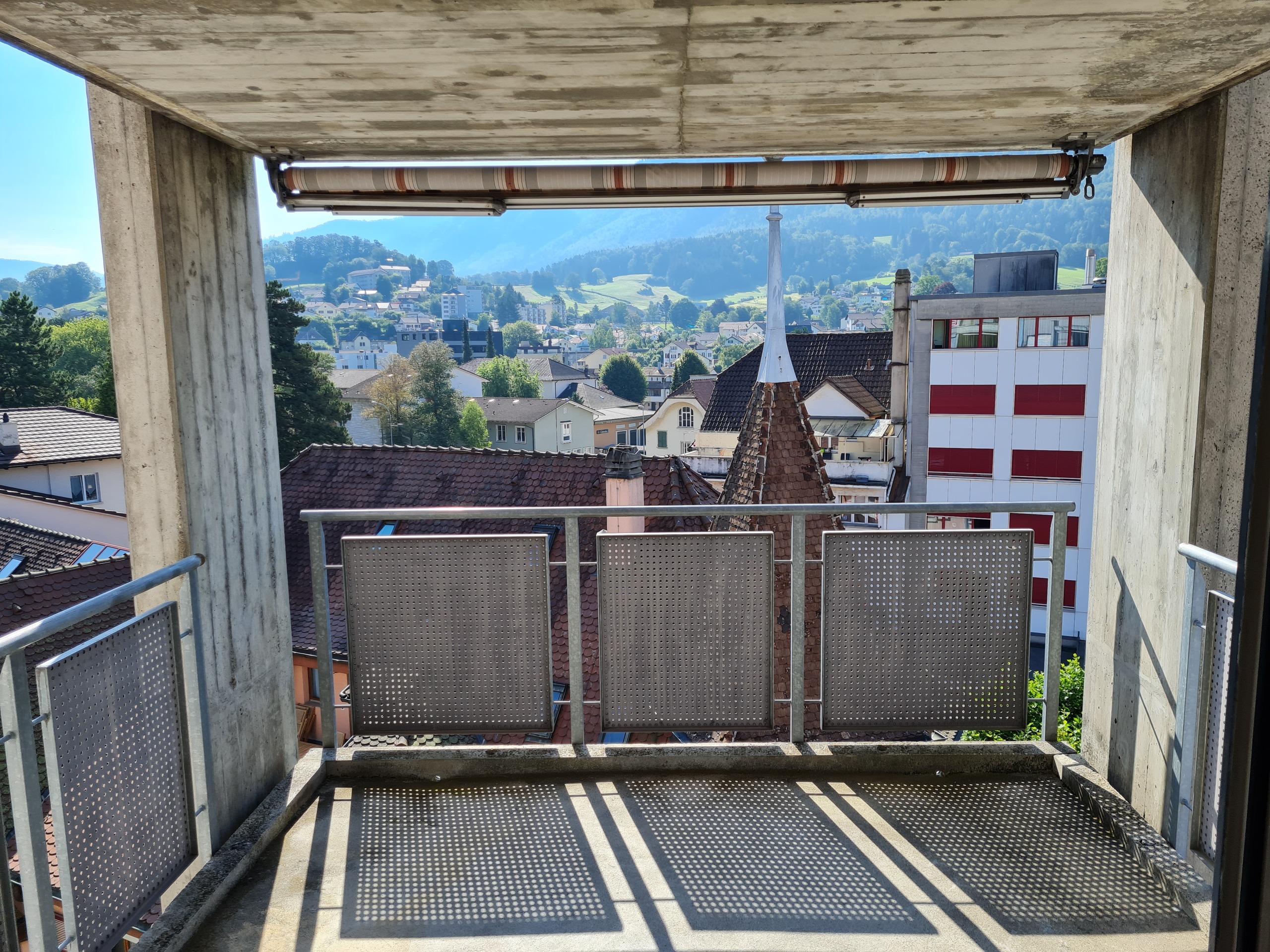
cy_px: 476
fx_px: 954
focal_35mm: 26
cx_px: 635
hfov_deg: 67.3
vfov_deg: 53.1
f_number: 1.8
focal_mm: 5.4
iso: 50
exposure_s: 1/1172
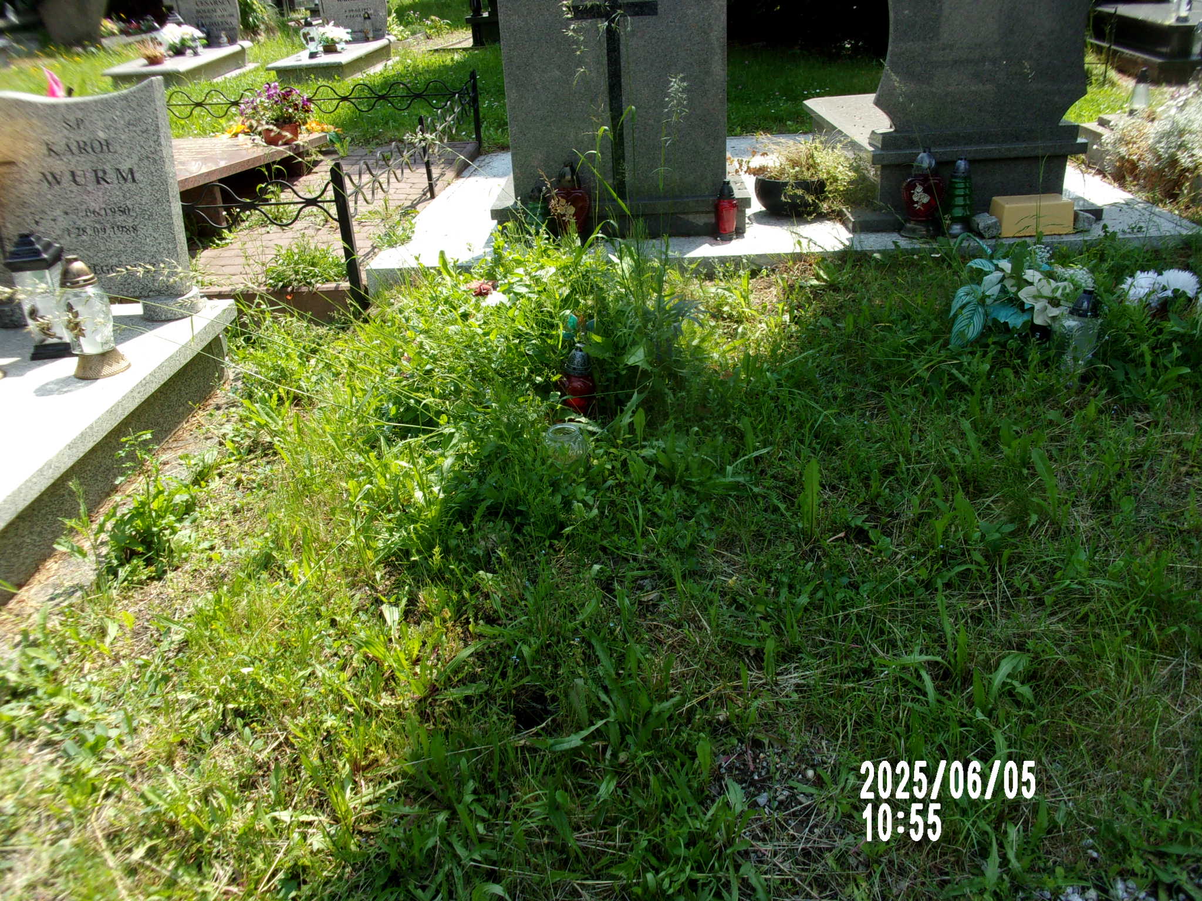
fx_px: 972
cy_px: 450
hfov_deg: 63.4
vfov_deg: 49.7
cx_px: 601
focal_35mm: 28
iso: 80
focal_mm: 5.1
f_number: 10.8
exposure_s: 1/38
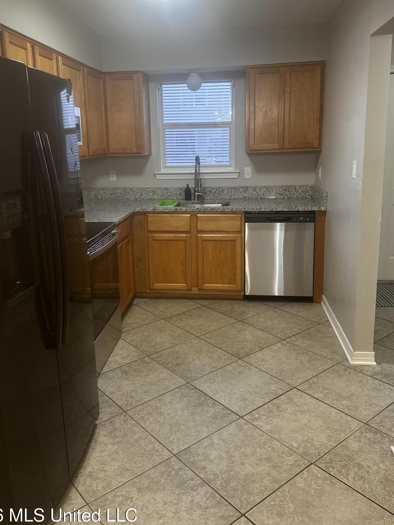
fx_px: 440
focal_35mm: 29
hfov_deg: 48.2
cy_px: 227
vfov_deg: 61.4
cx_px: 187
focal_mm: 6.86
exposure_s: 1/60
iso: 125
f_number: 1.78
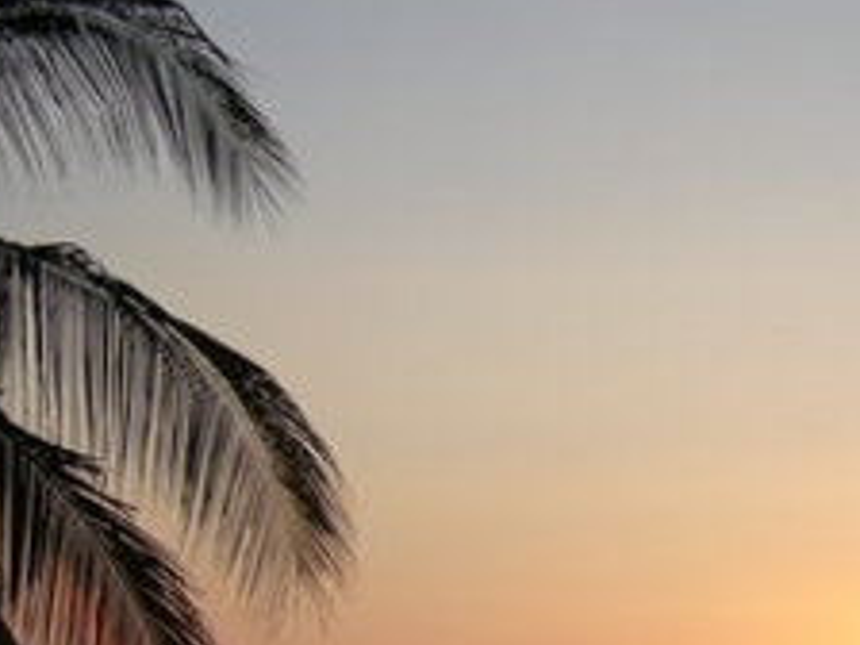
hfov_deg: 19.1
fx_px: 2484
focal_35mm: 100
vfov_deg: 14.5
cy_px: 683
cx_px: 864
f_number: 2.8
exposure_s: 1/400
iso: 50
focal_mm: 5.8
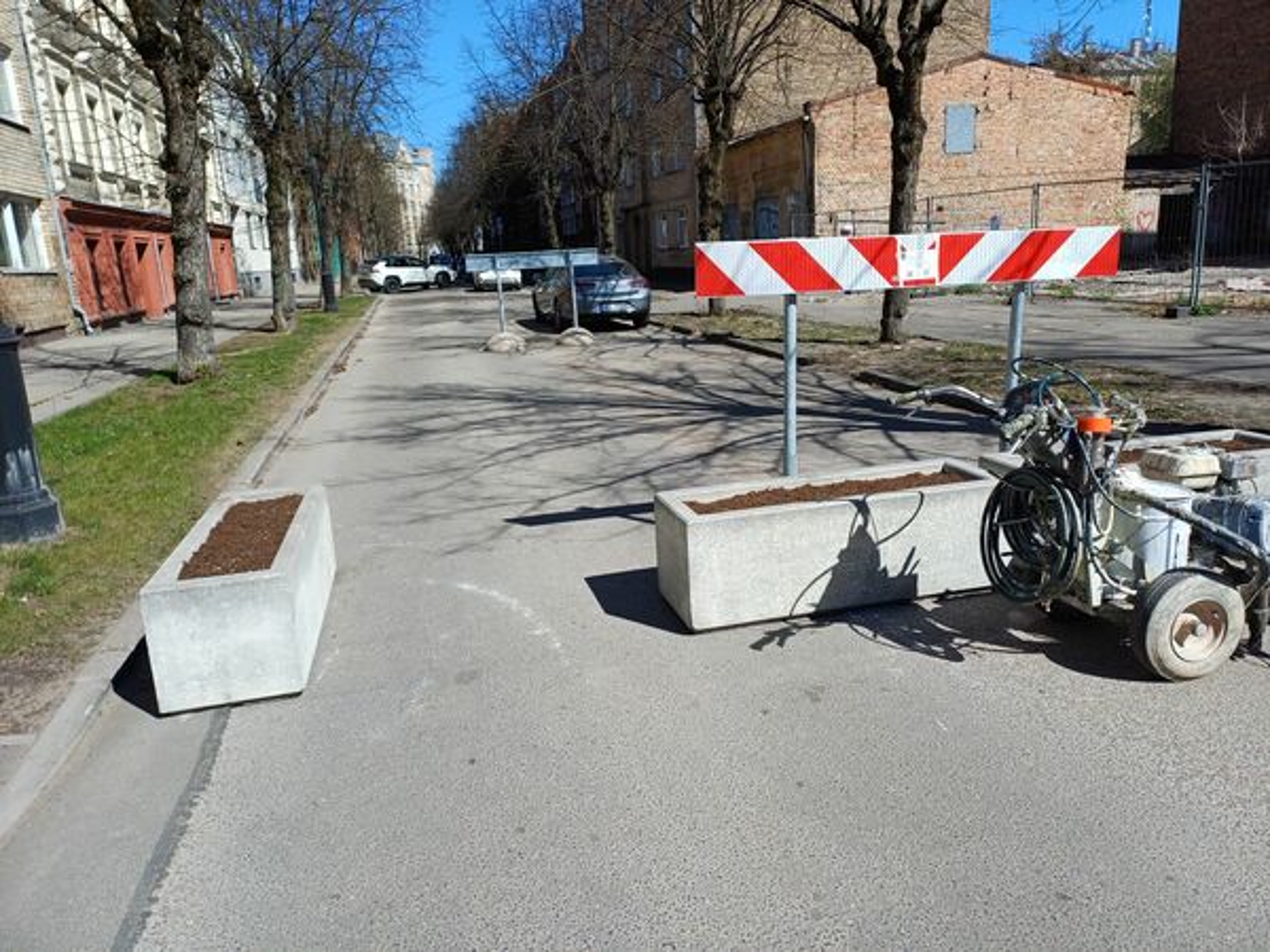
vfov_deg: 54.9
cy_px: 476
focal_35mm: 25
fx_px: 917
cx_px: 635
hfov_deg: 69.4
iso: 50
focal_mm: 4.65
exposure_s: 1/1259
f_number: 1.8
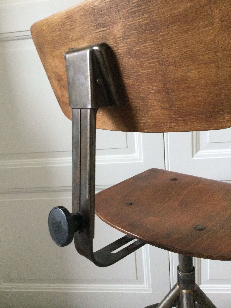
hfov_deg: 45.4
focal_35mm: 31
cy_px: 154
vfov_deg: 58.4
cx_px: 116
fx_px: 276
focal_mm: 3.3
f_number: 2.4
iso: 200
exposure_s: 1/33
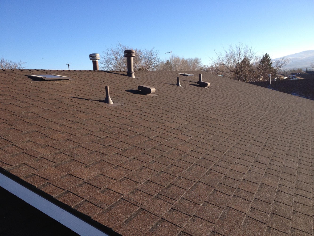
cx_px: 157
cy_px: 118
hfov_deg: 52.6
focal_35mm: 35
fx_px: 318
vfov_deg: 40.7
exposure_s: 1/951
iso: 50
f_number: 2.4
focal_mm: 4.28
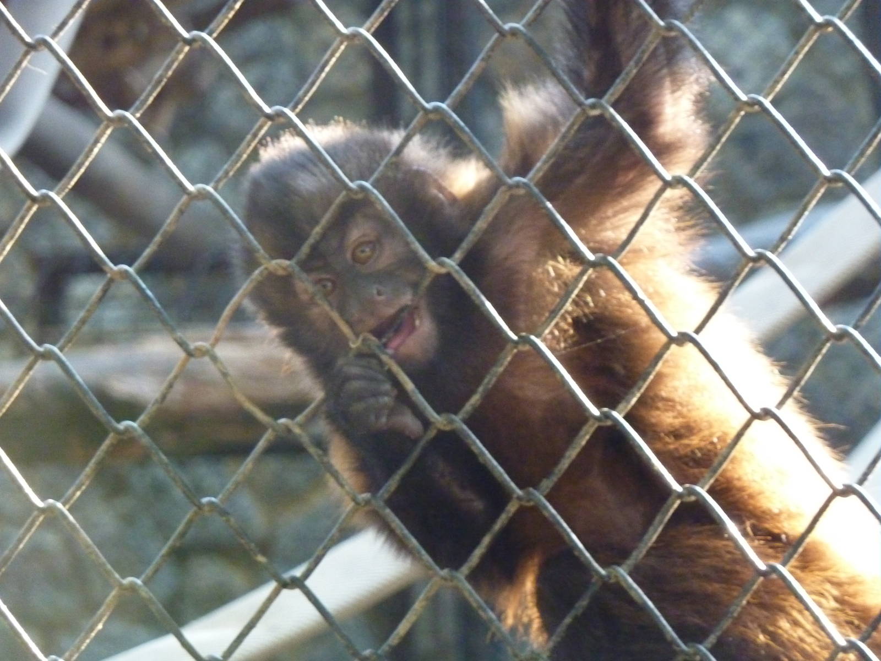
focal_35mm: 210
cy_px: 330
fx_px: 5345
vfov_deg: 7.1
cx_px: 440
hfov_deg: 9.4
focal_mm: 34.4
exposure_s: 1/100
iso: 800
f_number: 4.6
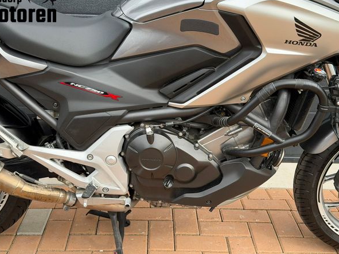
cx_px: 166
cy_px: 122
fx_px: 509
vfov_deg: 28.0
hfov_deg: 36.8
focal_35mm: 52
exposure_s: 1/875
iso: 100
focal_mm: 6.76
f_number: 1.78
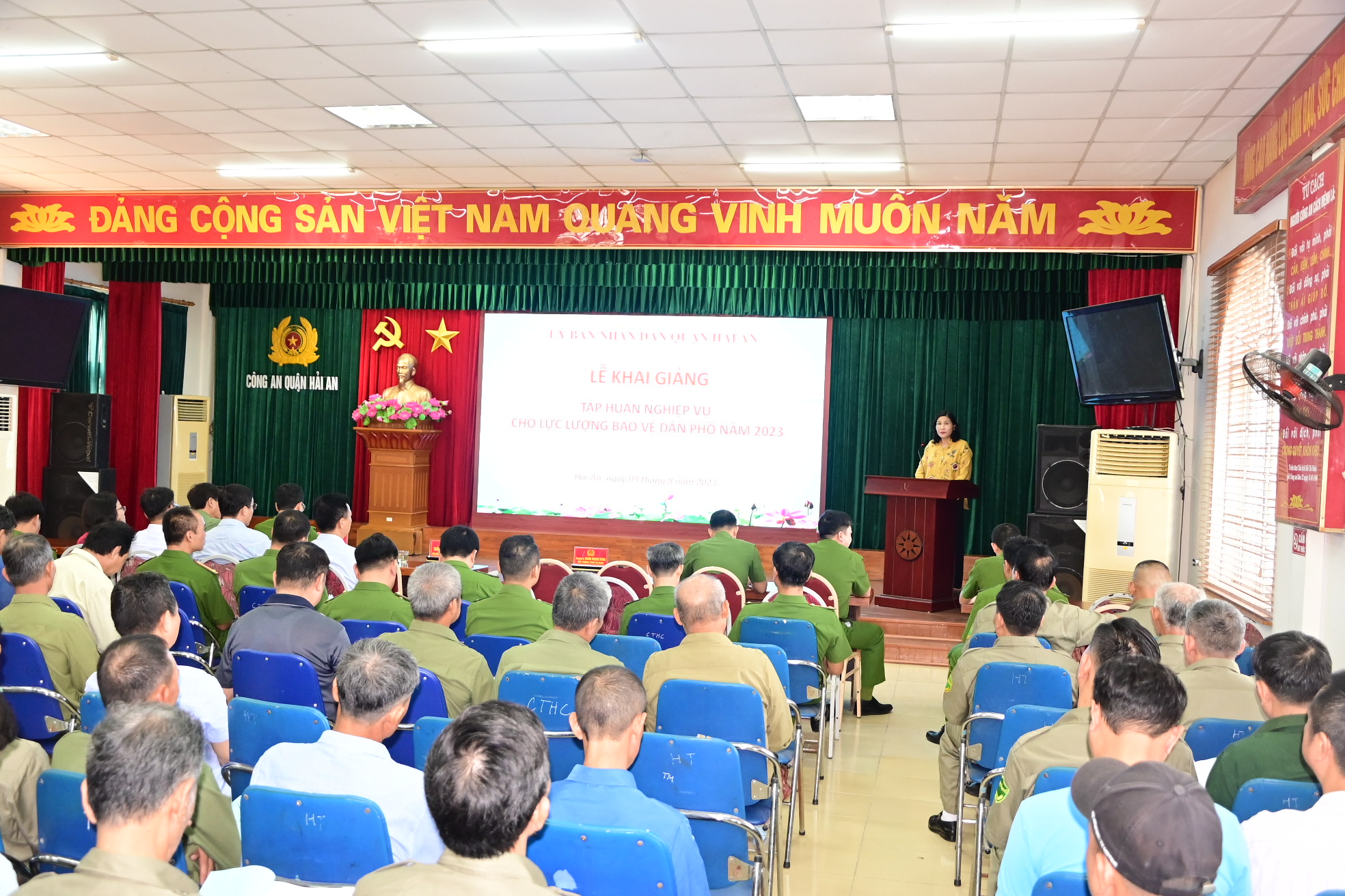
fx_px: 1233
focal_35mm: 33
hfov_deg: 57.2
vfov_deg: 40.0
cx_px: 672
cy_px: 448
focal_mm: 22
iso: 2000
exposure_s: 1/200
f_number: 4
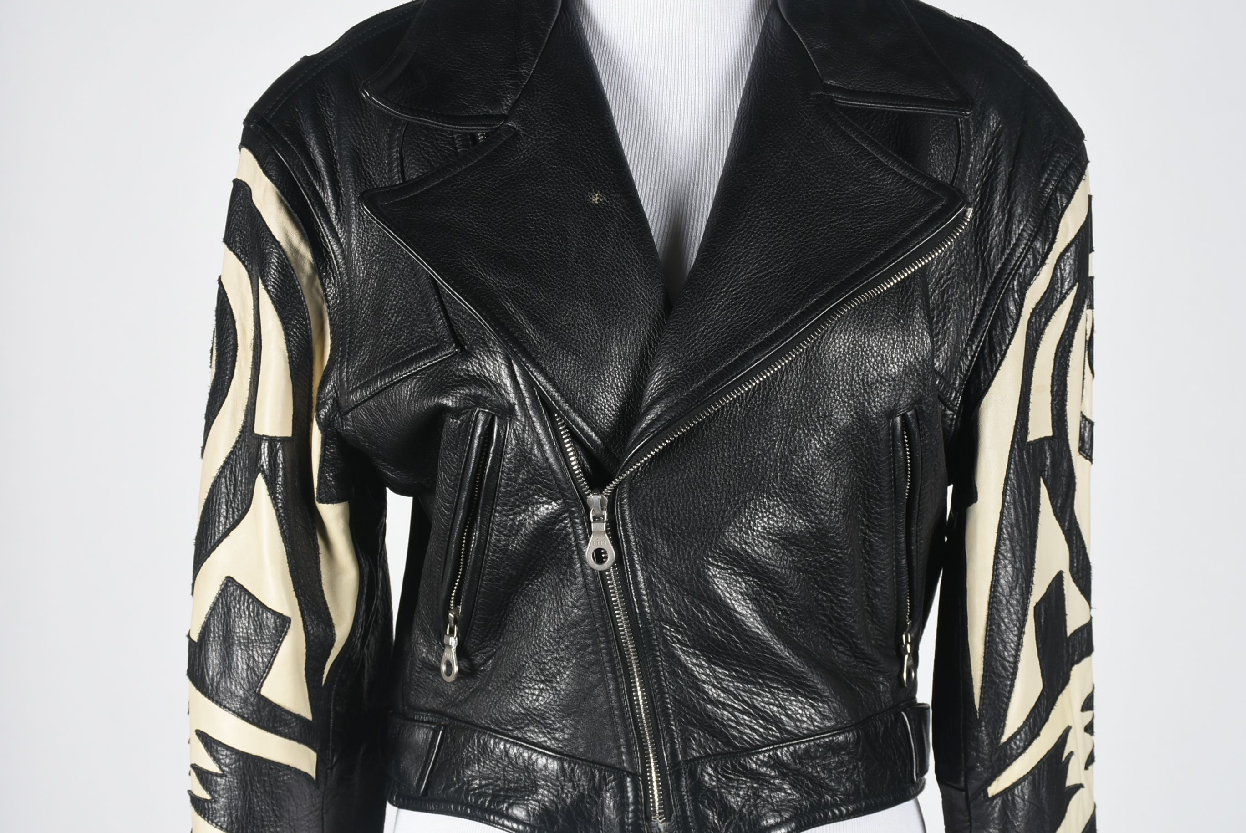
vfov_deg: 16.7
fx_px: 2840
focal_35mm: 82
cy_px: 430
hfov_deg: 24.7
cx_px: 667
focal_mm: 50
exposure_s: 1/125
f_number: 10
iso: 200
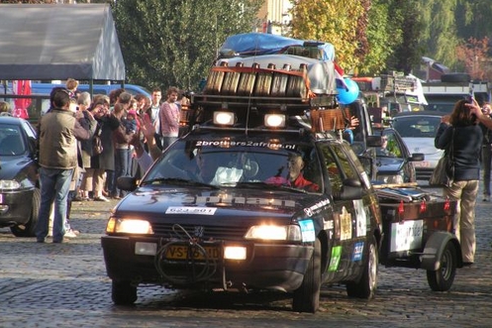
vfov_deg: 3.8
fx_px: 4918
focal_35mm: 360
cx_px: 246
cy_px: 157
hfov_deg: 5.7
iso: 100
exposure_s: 1/400
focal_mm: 57.1
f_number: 3.5
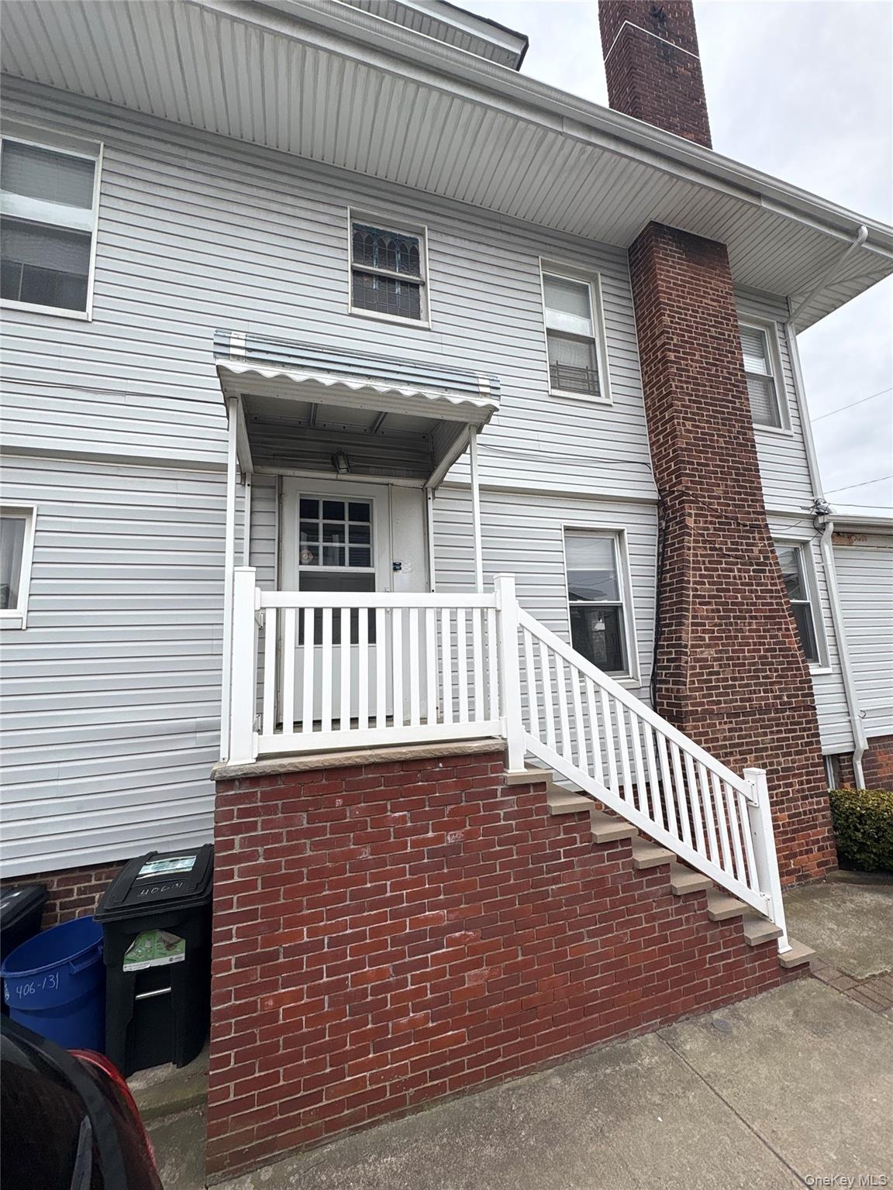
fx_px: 482
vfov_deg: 102.1
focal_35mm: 14
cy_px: 595
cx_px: 446
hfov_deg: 85.7
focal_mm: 2.22
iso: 50
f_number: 2.2
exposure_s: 1/812
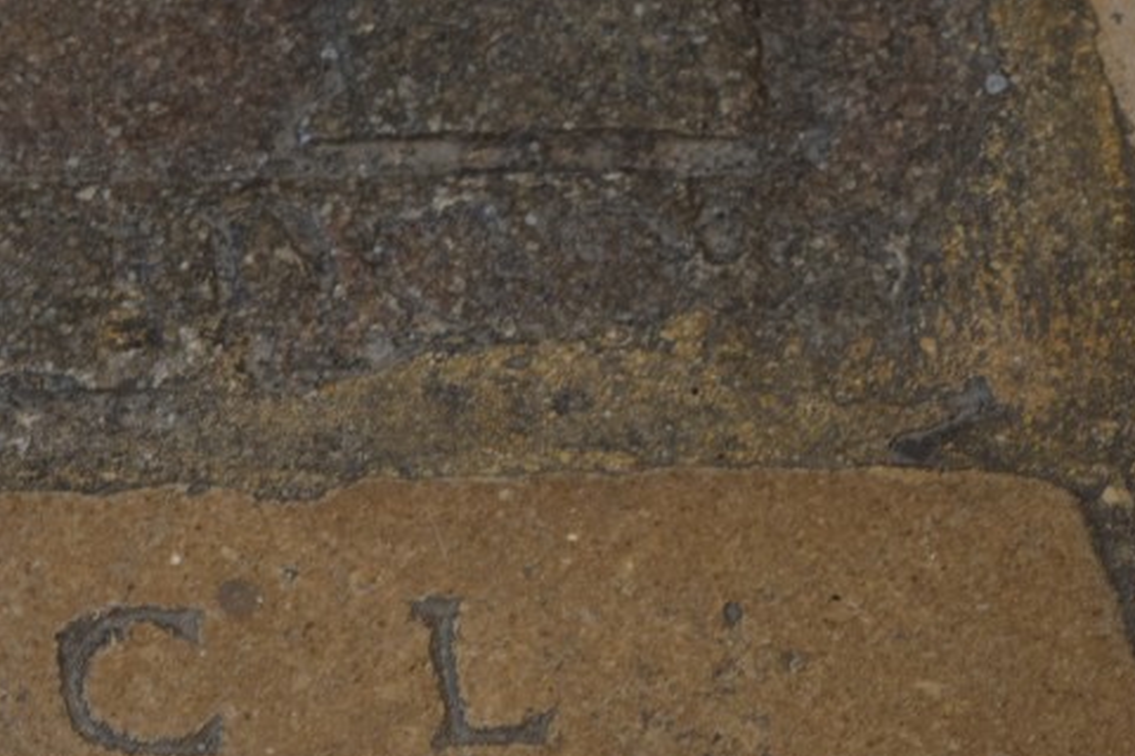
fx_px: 5551
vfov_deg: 7.8
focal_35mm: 176
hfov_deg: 11.5
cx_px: -43
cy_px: 463
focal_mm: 55
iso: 640
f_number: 5.6
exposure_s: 1/30
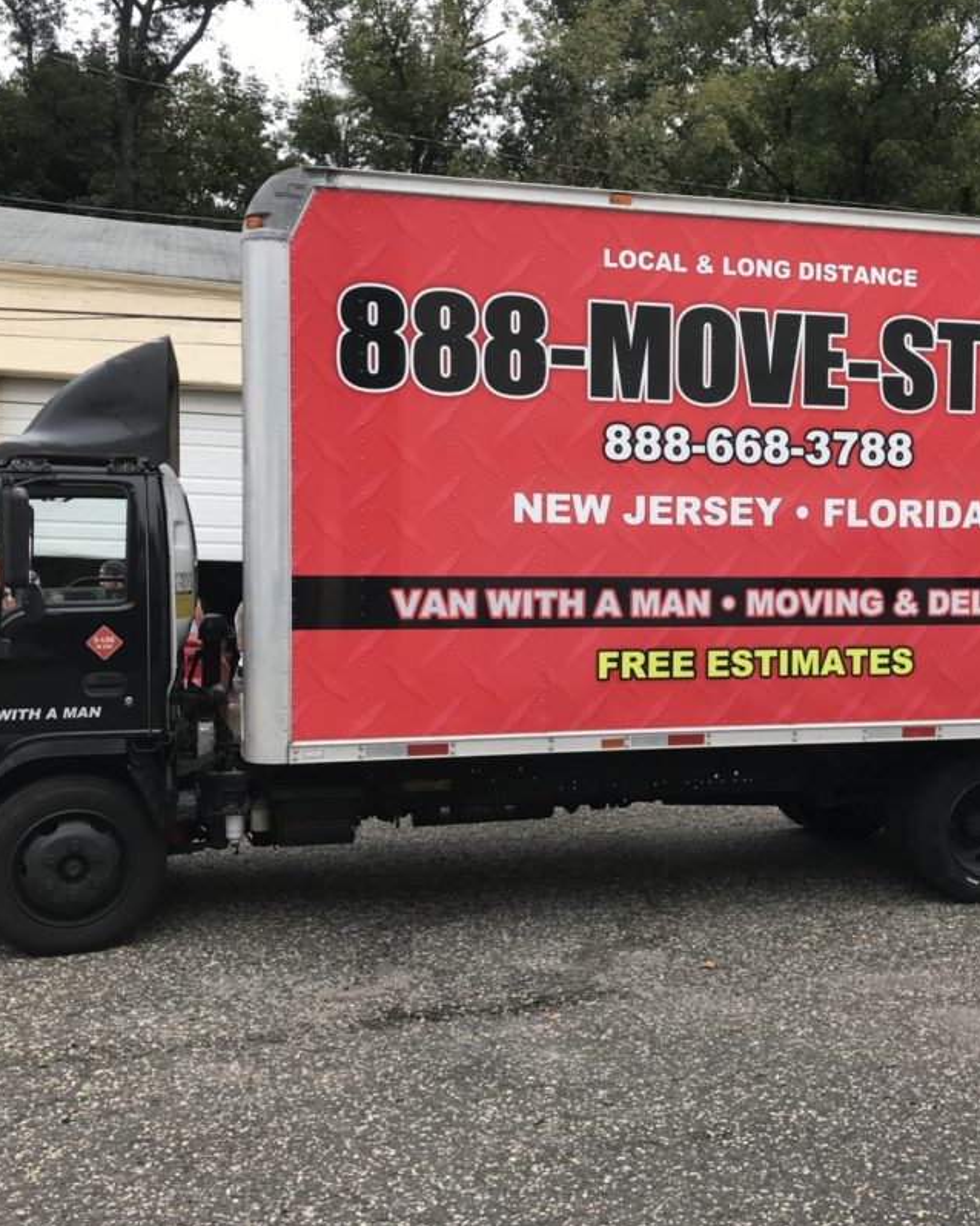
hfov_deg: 39.8
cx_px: 625
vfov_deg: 49.1
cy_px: 615
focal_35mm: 37
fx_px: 1342
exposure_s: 1/386
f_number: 1.8
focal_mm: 3.99
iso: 20
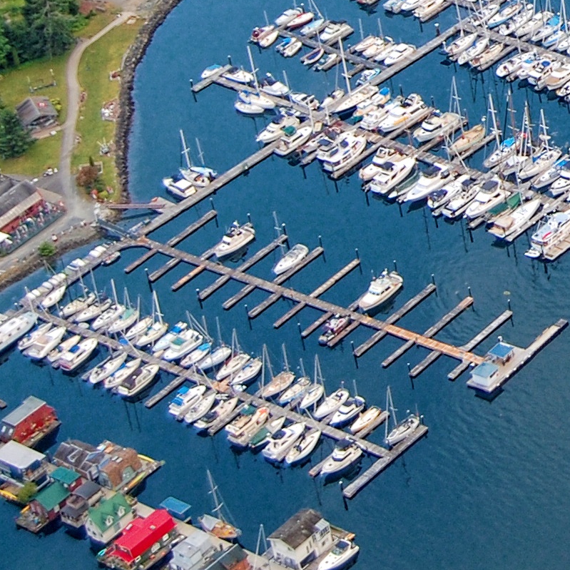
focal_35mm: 149
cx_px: 782
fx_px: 2768
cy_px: -106
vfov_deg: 11.5
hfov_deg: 11.4
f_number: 5.6
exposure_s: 1/125
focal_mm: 31
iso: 250
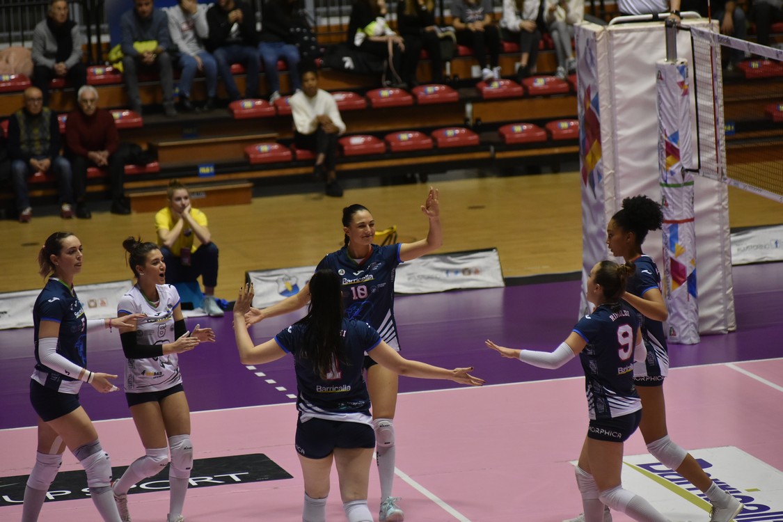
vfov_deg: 6.9
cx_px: 392
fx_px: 4350
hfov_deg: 10.3
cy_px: 261
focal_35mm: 200
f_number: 5
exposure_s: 1/640
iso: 3200
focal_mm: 200
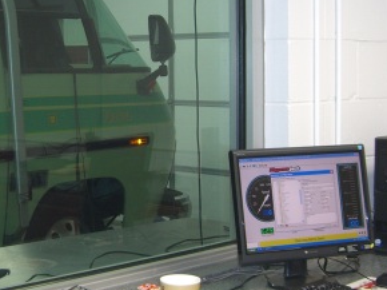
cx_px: 116
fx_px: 938
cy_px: 159
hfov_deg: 23.2
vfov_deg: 17.5
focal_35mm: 84
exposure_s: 1/60
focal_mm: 7.9
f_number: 2.8
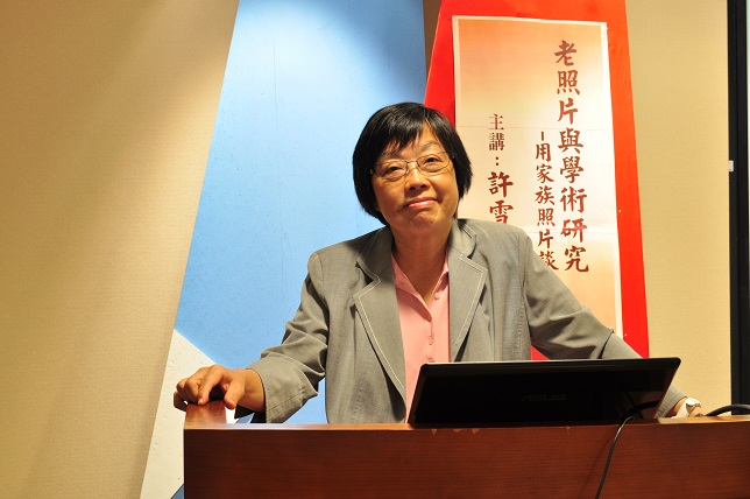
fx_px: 1436
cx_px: 375
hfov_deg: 29.3
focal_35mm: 69
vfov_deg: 19.7
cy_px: 250
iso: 200
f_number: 8
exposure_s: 1/2.5
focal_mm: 46
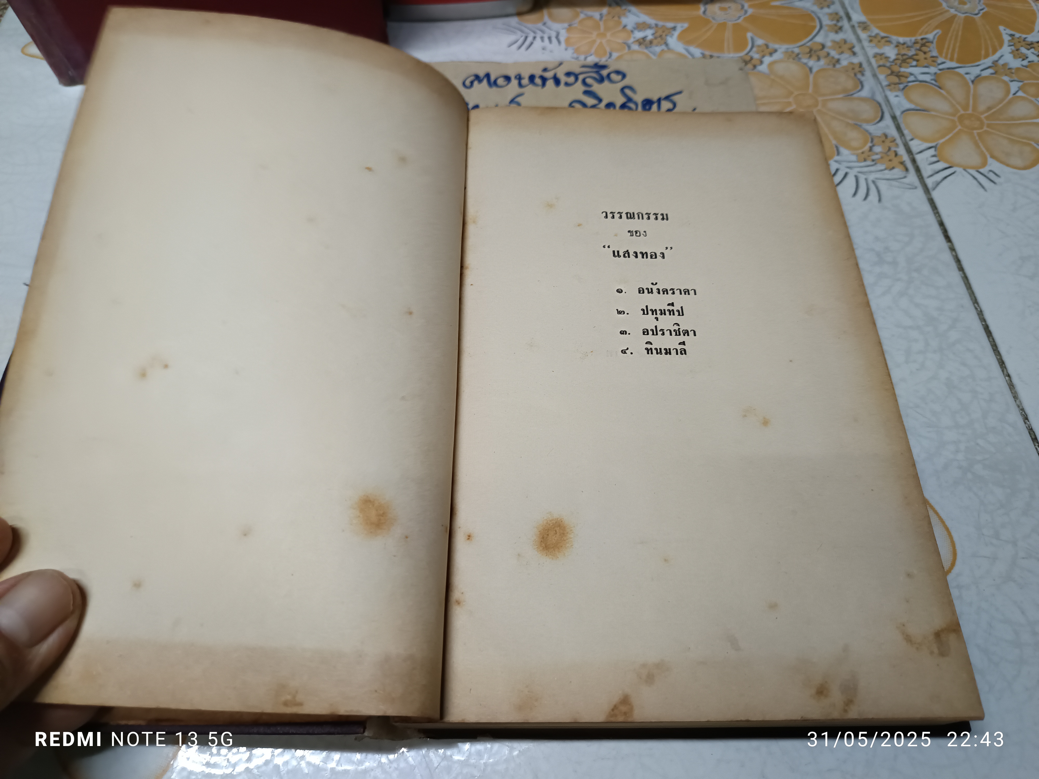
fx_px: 720
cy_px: 390
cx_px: 520
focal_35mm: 24
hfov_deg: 71.6
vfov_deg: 56.8
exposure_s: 1/50
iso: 1110
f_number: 1.7
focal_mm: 5.31
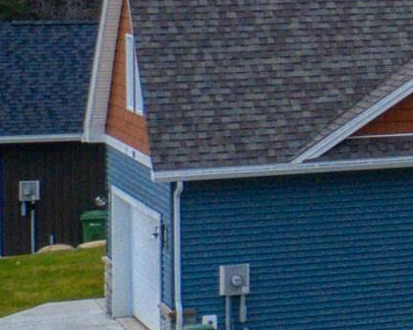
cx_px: 1438
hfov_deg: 7.9
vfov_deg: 7.9
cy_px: -19
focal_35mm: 194
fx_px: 2372
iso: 100
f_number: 5
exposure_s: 1/320
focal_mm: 10.3
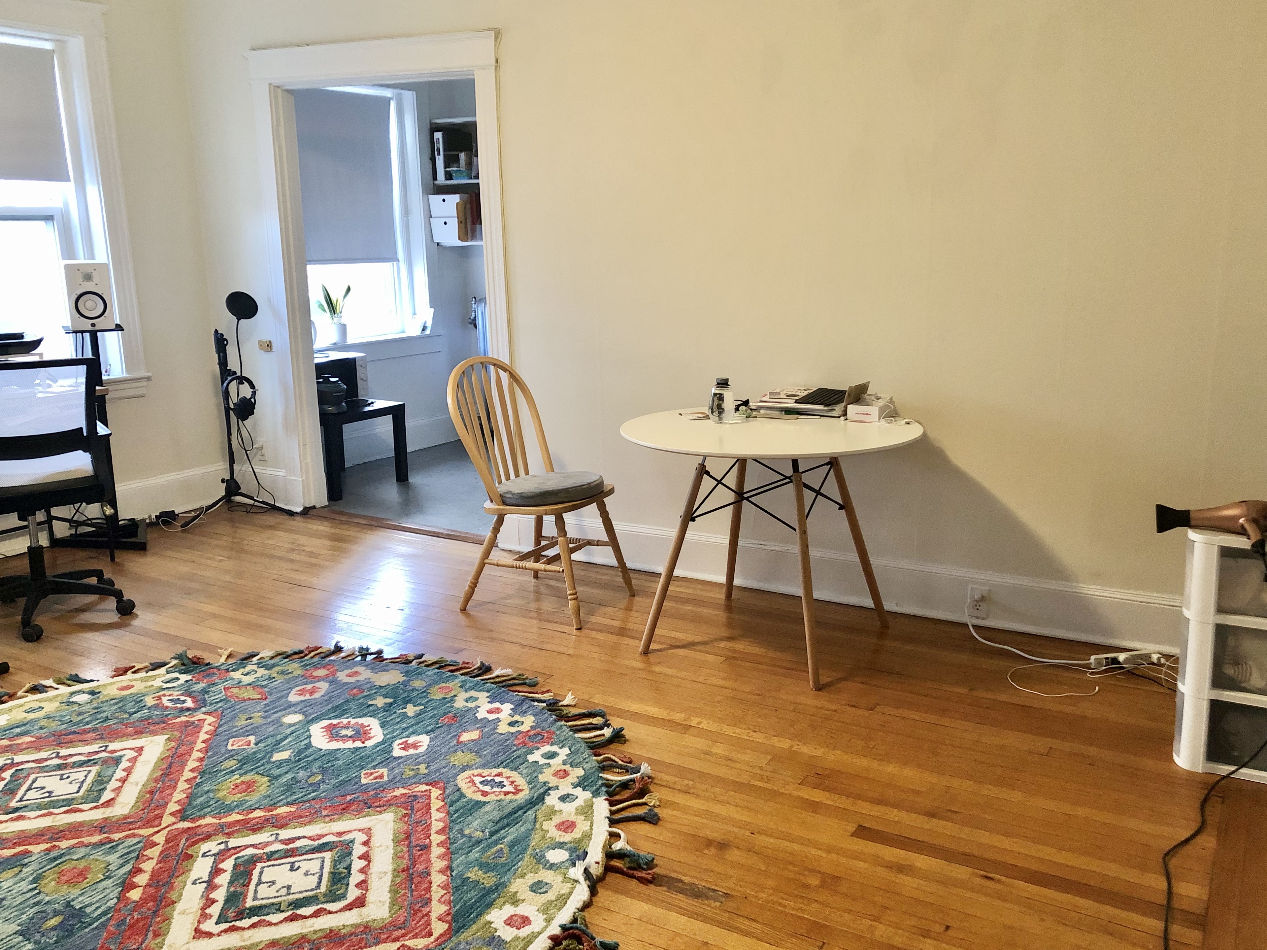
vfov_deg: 46.8
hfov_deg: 60.0
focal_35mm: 30
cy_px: 487
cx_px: 651
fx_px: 1098
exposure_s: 1/11
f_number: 1.8
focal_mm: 4
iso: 100
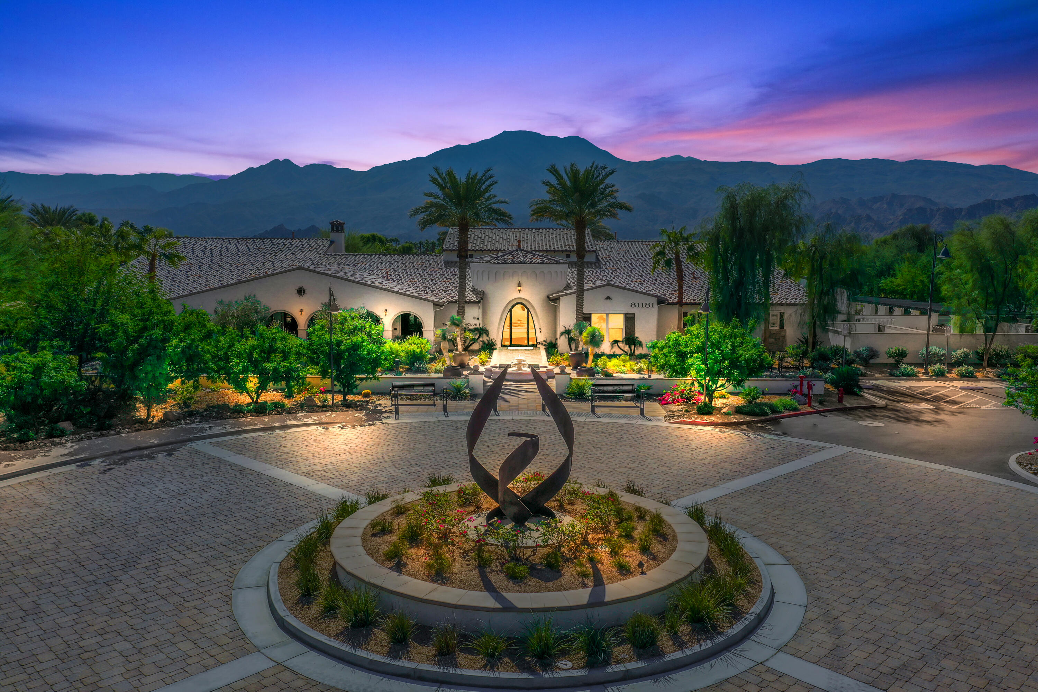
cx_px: 519
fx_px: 807
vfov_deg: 46.4
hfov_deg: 65.5
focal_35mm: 28
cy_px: 346
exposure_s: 1/500
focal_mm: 10.26
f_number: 6.3
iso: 100
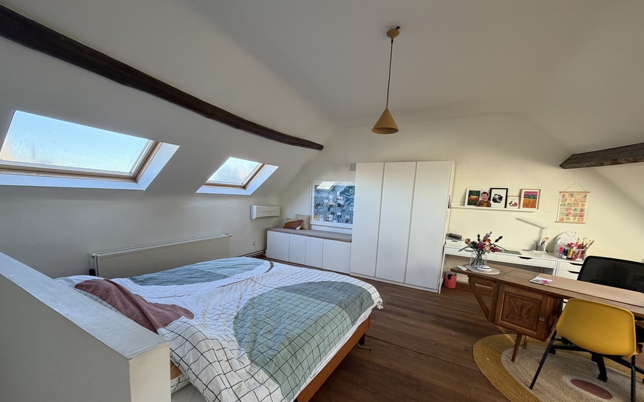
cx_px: 321
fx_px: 263
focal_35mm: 15
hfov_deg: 101.5
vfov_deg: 74.2
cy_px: 236
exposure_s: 1/121
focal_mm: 2.22
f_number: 2.2
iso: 200
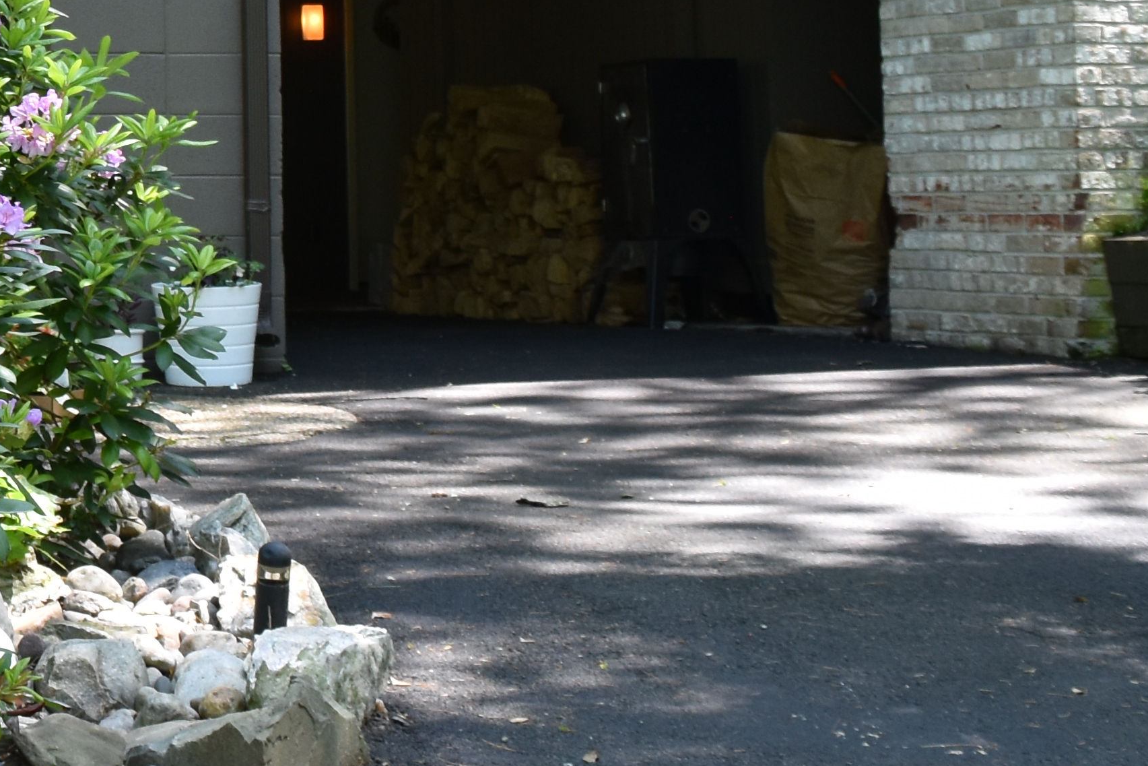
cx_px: -575
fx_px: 3029
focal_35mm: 95
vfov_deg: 14.2
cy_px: 8
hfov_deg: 18.9
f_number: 6.3
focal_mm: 18
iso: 400
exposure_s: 1/160
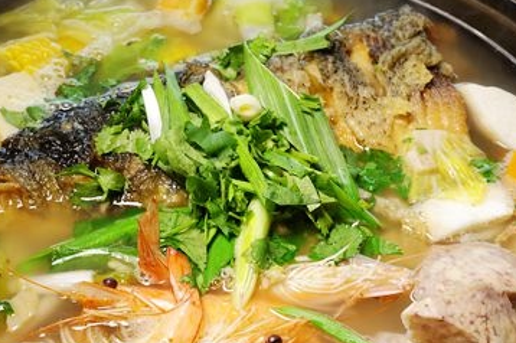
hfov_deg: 33.3
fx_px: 859
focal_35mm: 60
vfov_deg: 22.6
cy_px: 188
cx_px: 197
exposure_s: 1/100
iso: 125
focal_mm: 11.93
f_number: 4
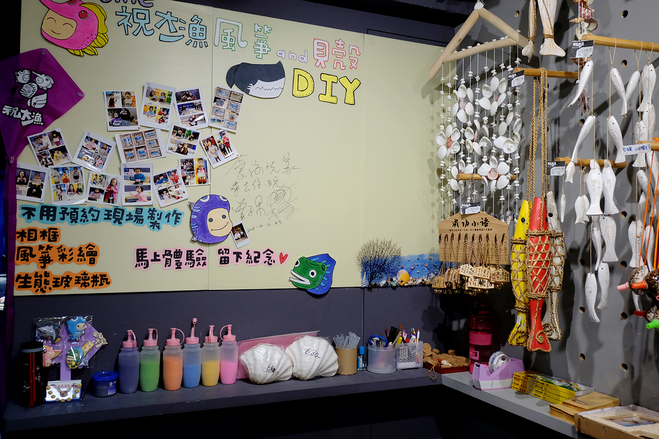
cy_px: 220
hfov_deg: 61.9
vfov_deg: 43.6
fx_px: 549
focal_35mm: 30
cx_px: 330
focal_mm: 20.1
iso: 320
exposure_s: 1/30
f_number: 3.8
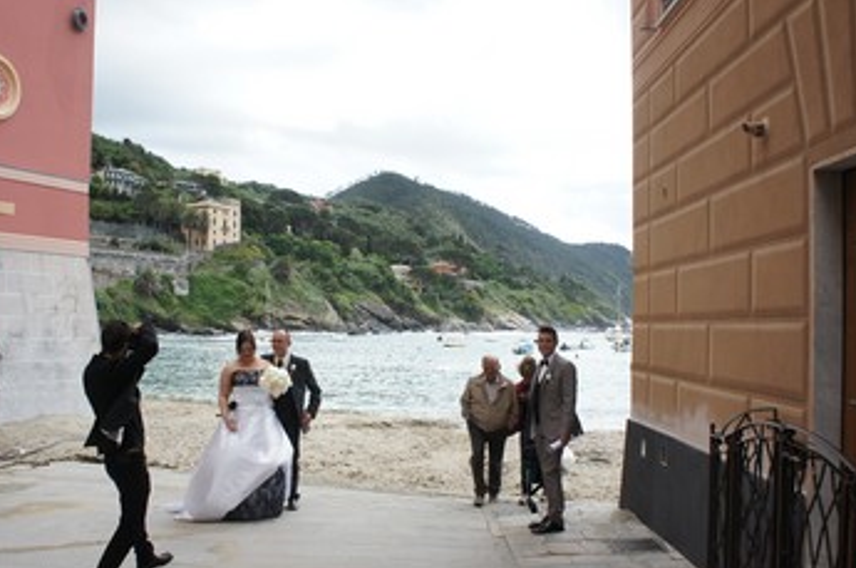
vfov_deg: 36.7
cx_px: 387
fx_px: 855
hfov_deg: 53.1
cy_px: 335
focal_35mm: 36
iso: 200
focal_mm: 18
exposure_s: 1/250
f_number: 7.1
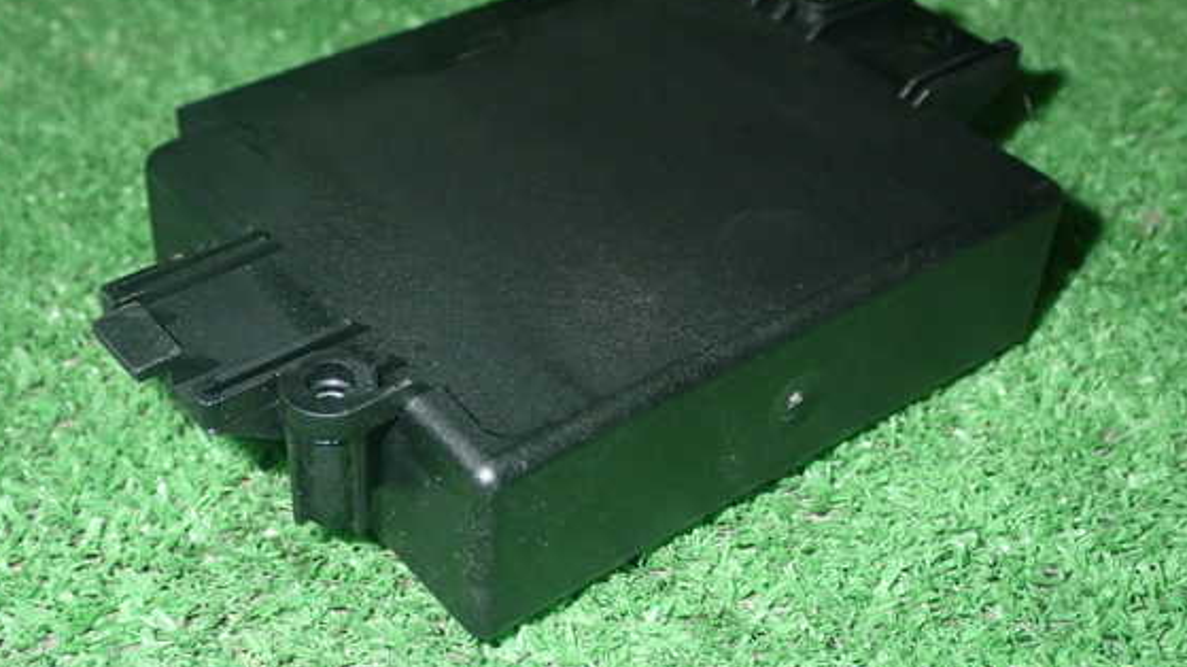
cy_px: 293
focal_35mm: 55
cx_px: 573
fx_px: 1731
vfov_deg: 21.8
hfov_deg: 37.9
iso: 640
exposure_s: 1/50
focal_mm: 8.4
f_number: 9
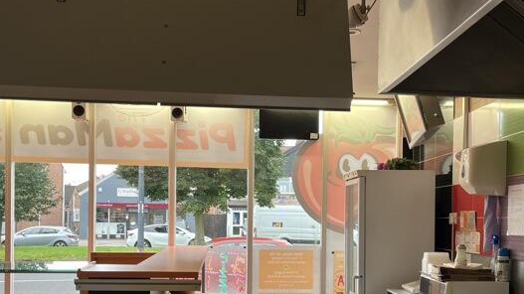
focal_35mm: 43
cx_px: 287
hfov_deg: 47.3
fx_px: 597
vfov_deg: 27.1
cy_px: 238
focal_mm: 5.1
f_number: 1.6
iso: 32
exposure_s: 1/106
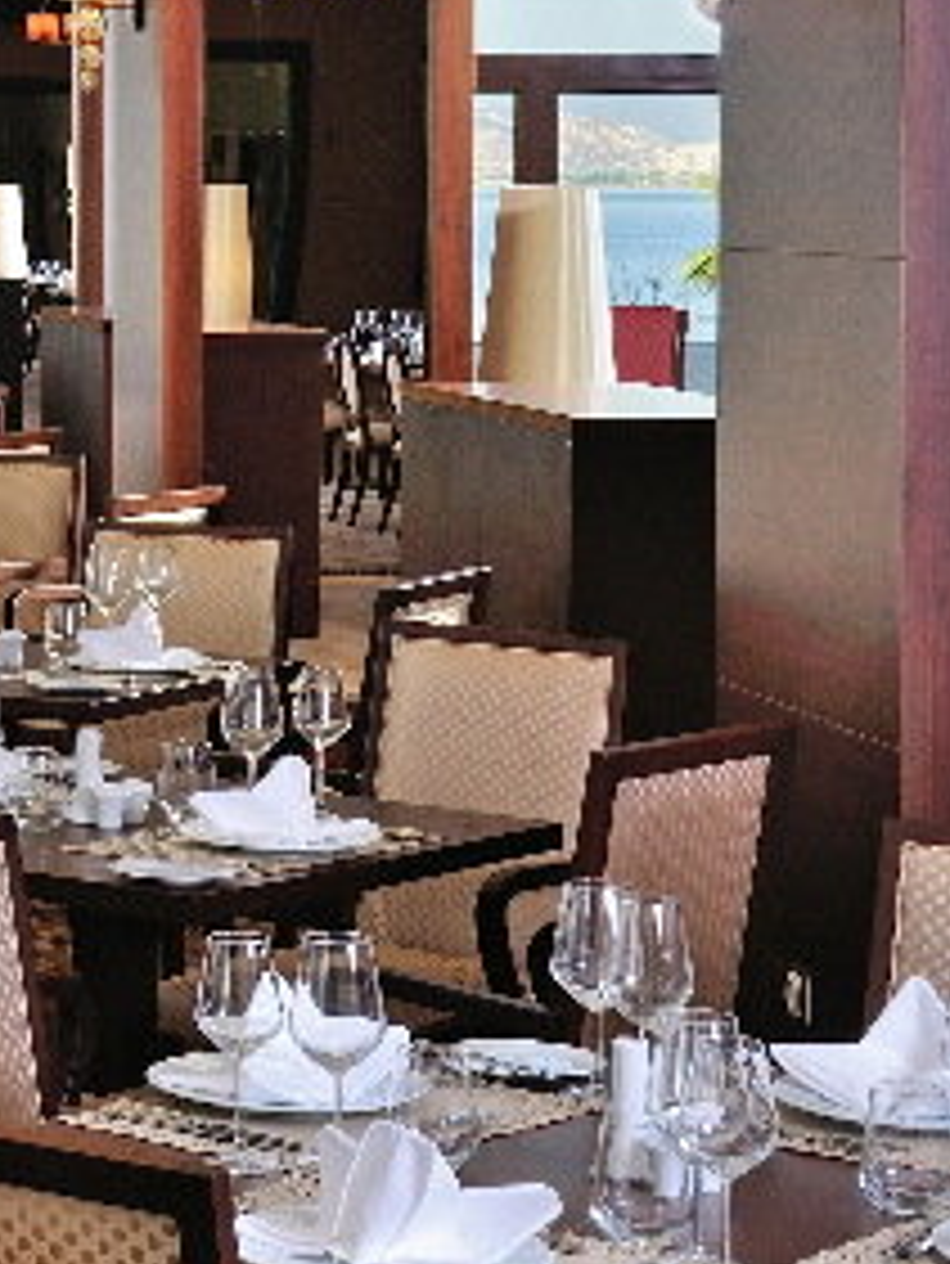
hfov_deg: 12.2
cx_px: -545
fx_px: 4205
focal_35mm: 115
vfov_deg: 16.9
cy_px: 198
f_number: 20
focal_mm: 42
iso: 200
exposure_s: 1/13
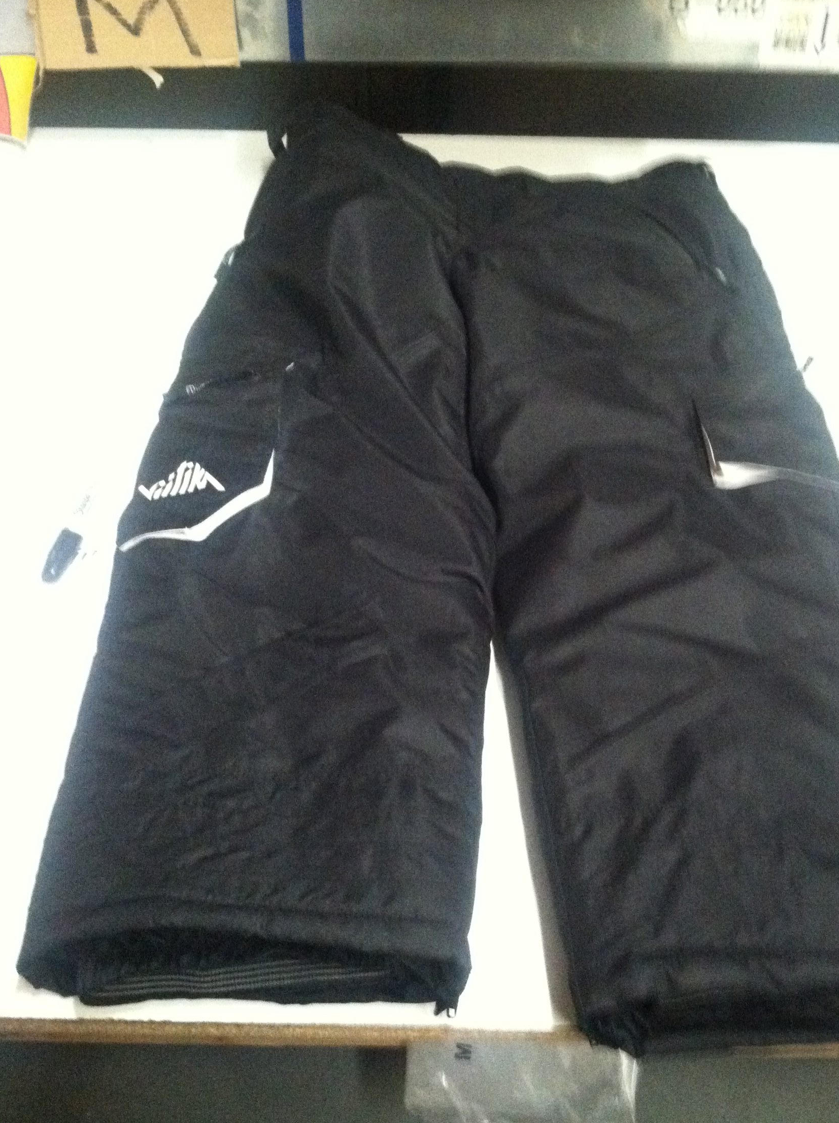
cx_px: 482
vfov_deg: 45.8
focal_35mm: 41
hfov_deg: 35.0
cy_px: 550
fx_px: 1328
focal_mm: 3.85
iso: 800
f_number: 2.8
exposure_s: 1/15
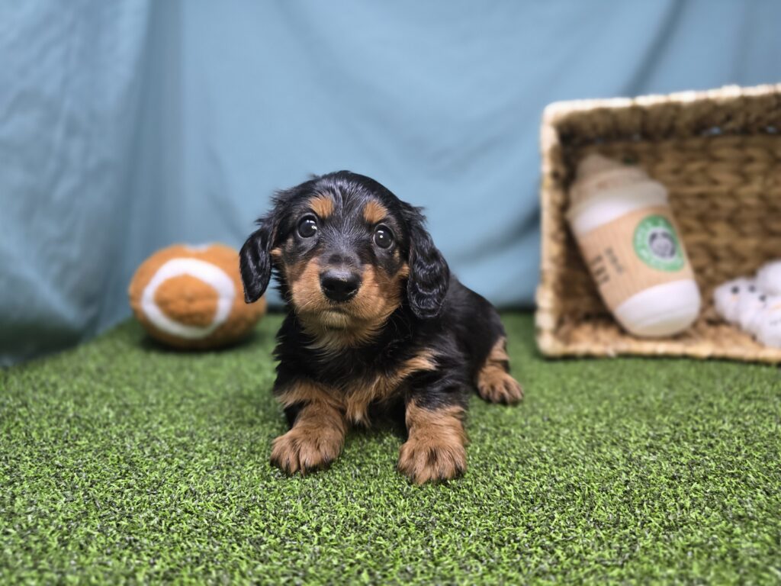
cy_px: 293
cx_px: 390
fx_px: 519
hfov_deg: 73.9
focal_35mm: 23
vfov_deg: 58.9
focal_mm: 6.3
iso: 320
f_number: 1.7
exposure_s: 1/240
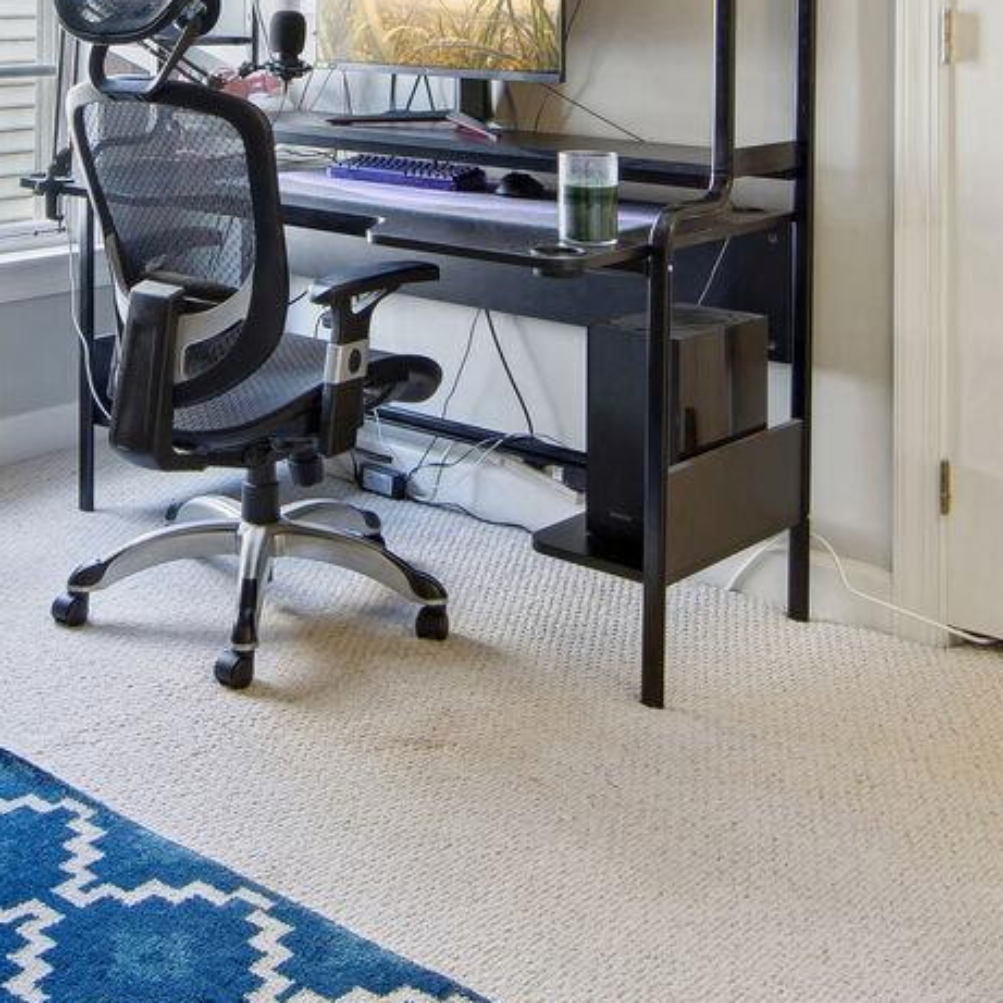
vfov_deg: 30.8
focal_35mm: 51
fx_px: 1672
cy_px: -22
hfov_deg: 32.9
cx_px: 276
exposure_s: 1/15
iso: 200
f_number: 8
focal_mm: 16
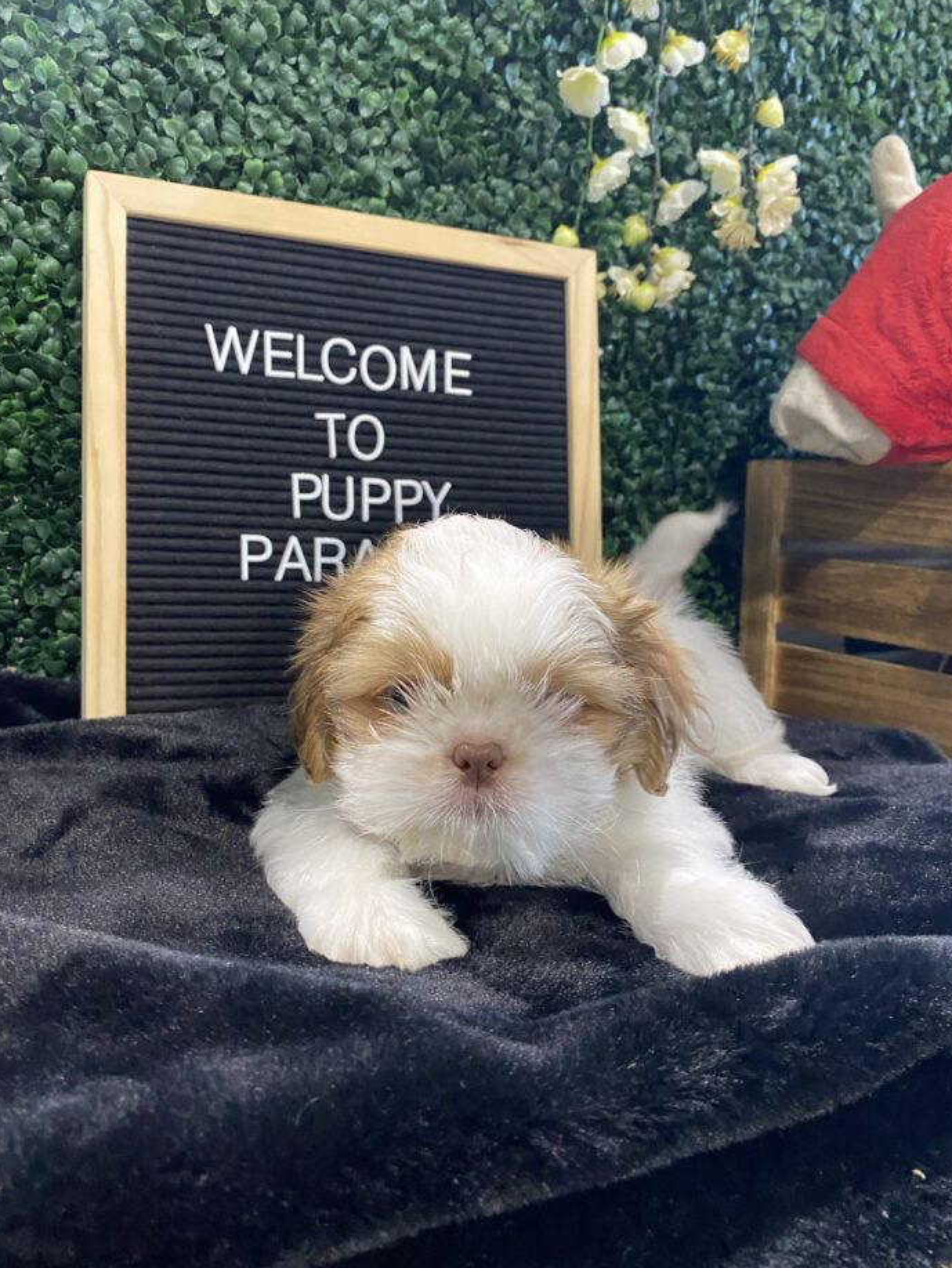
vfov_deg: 61.6
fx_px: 1063
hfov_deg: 48.2
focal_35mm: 29
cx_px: 437
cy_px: 627
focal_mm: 4.25
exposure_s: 1/60
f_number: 1.8
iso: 400
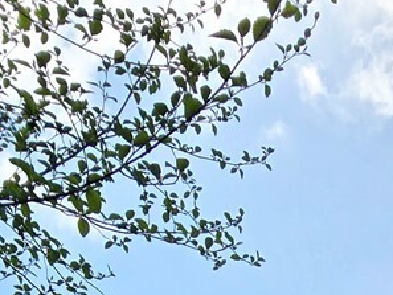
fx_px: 795
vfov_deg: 14.4
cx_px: 393
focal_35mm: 70
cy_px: 701
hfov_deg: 26.3
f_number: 2.2
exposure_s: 1/3758
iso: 50
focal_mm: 2.2
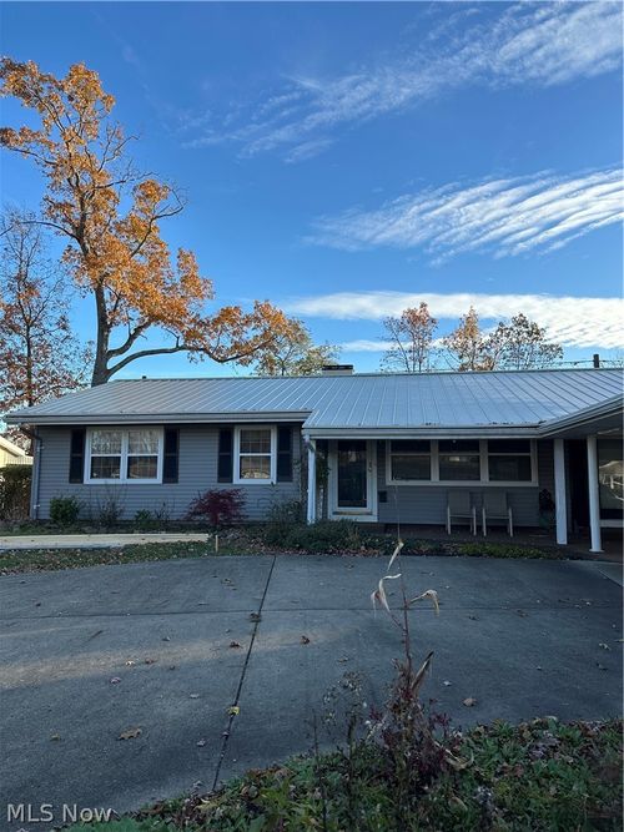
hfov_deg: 56.8
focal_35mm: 24
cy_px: 416
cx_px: 312
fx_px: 577
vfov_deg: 71.6
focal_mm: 6.86
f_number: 1.78
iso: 80
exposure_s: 1/1495
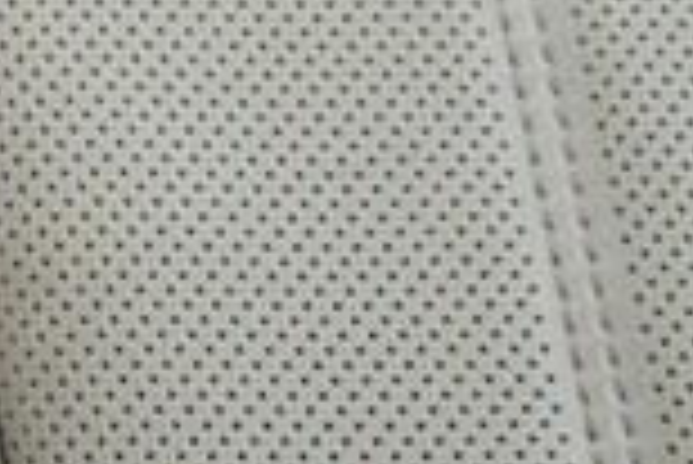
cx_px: -1498
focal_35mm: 239
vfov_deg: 5.3
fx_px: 4605
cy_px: -1065
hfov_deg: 7.4
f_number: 2.8
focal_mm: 24
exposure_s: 1/40
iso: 125
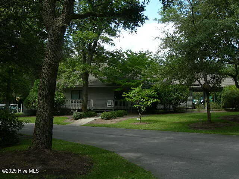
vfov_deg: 37.7
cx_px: 120
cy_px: 90
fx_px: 262
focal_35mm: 38
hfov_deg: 49.0
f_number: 4.8
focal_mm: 7.8
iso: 50
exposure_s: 1/200
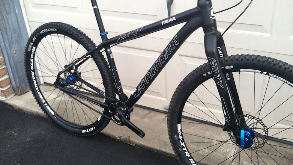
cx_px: 146
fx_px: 303
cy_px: 76
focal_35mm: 39
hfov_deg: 51.6
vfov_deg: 30.4
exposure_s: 1/224
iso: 80
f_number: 2.8
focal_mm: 3.85
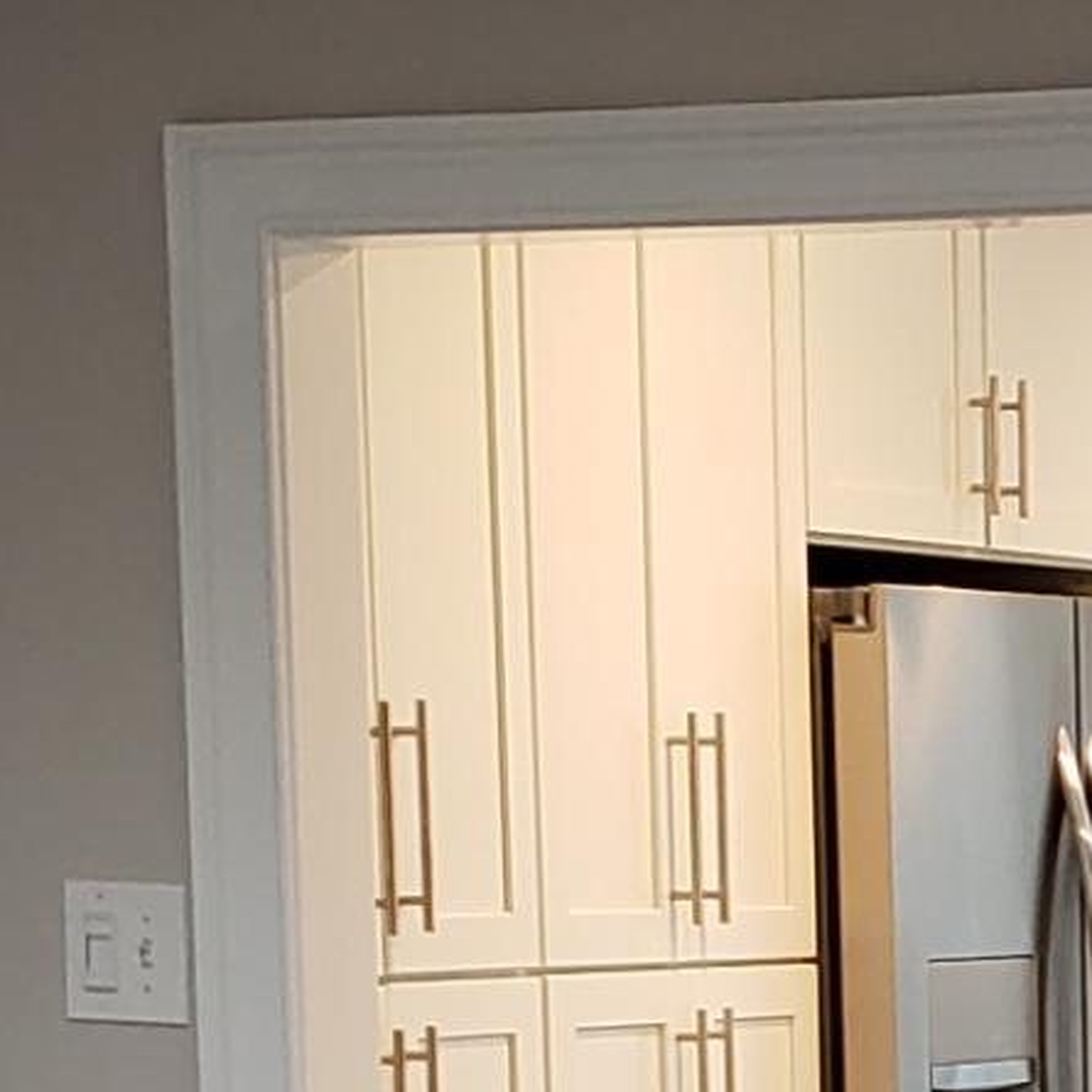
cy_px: 1696
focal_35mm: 155
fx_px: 5532
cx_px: 1364
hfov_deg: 11.0
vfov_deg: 10.8
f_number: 1.5
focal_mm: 4.3
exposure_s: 1/60
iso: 125
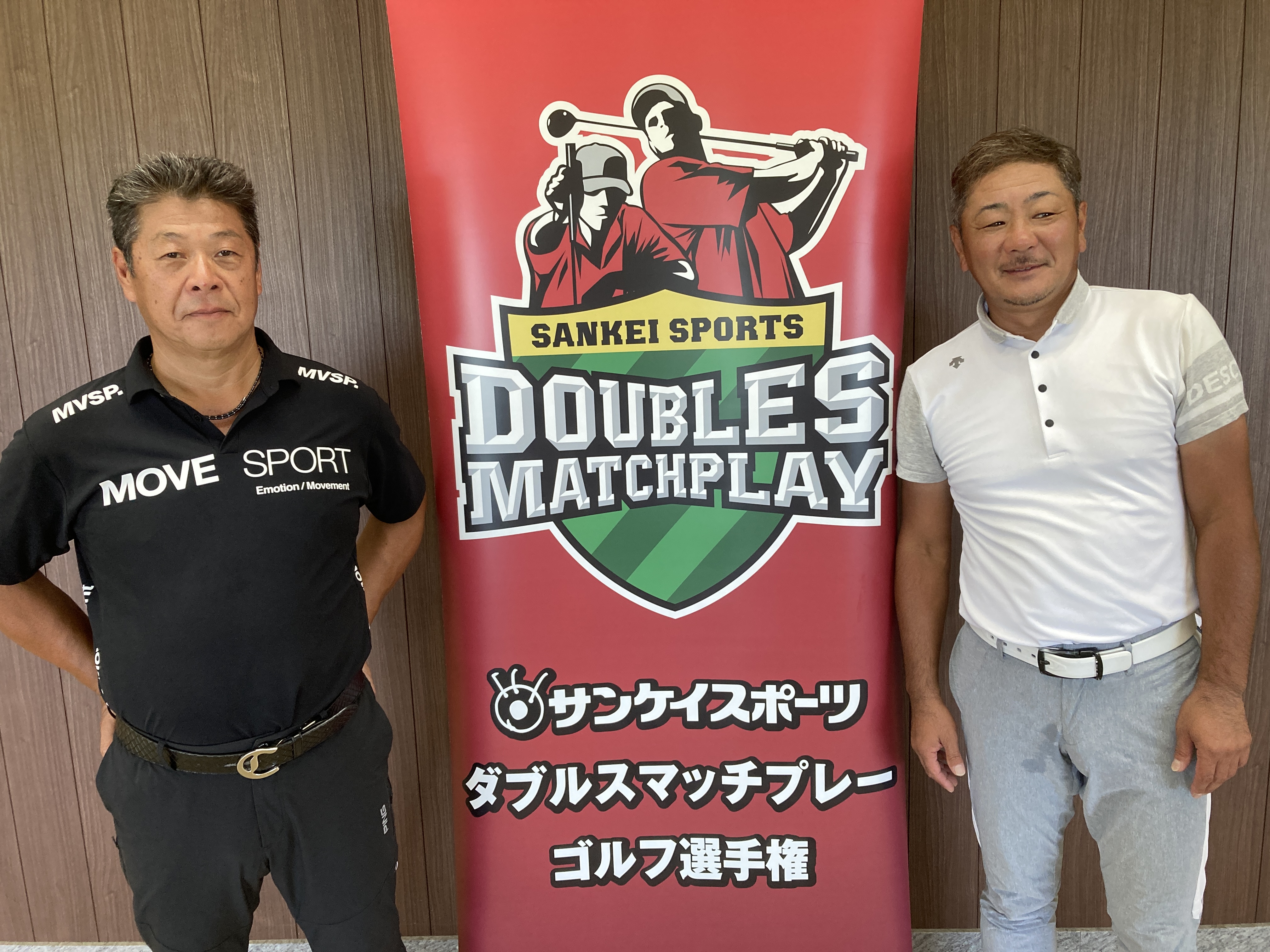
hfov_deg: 63.4
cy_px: 476
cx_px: 635
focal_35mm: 28
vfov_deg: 49.7
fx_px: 1027
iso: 100
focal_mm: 3.99
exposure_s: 1/60
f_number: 1.8
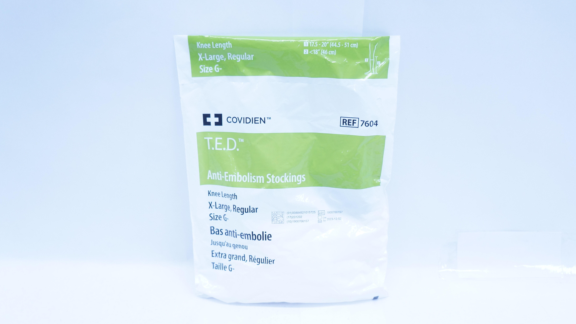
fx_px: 535
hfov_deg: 56.6
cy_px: 173
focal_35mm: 35
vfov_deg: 33.7
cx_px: 291
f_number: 4.5
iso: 800
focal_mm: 22
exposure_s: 1/200
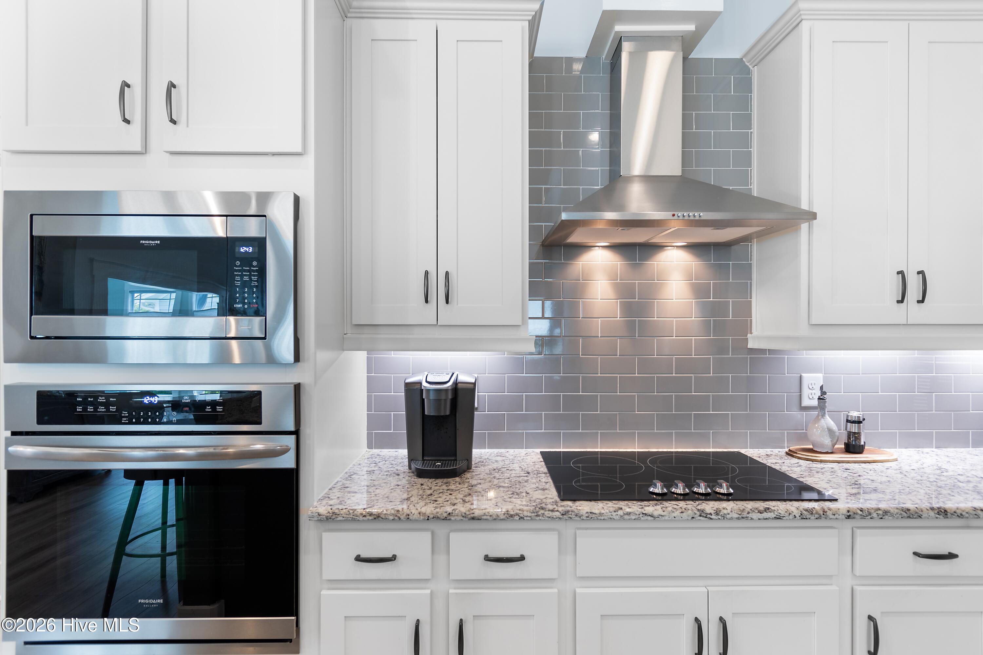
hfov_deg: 93.3
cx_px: 492
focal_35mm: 17
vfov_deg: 70.4
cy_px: 328
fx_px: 464
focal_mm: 11.5
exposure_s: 1/2
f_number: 4.8
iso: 100
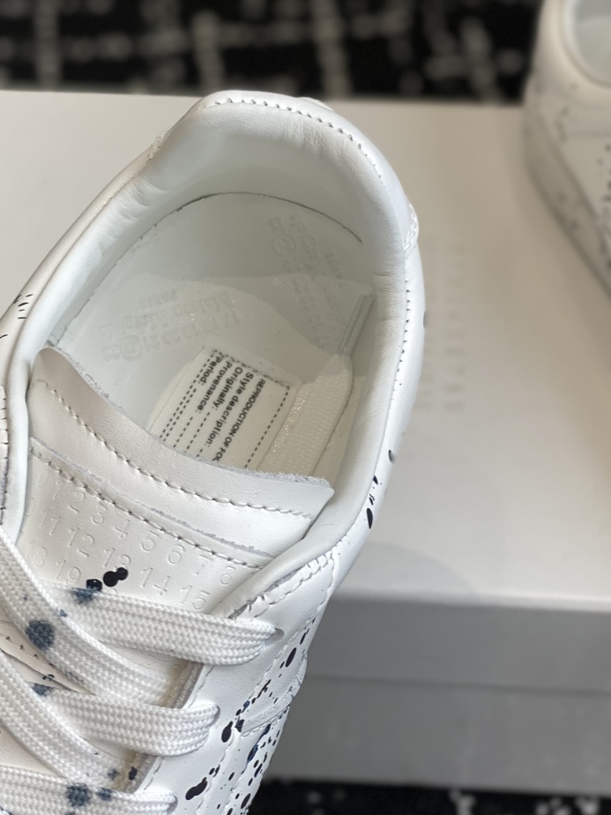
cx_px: 270
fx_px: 1906
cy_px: 291
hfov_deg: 18.2
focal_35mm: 81
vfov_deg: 24.0
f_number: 2
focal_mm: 6
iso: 25
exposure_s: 1/122
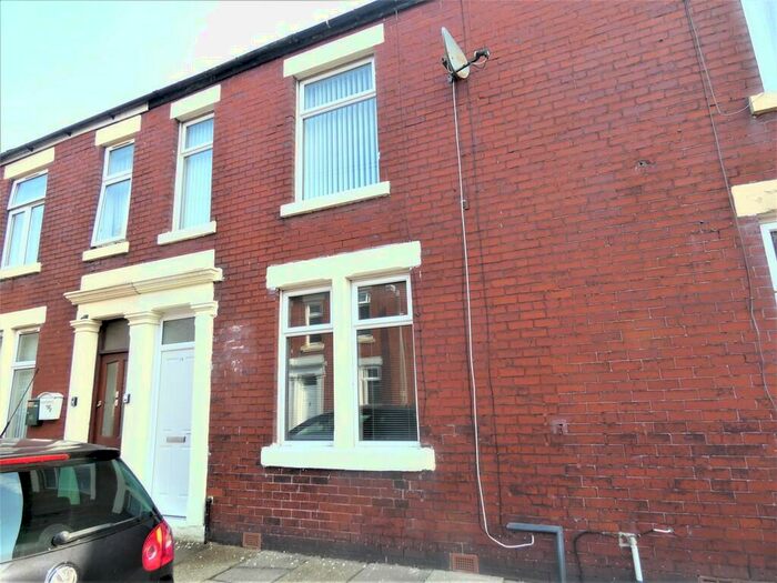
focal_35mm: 20
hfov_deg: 81.7
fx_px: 449
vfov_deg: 66.0
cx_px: 388
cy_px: 292
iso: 80
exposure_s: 1/250
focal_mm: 3.6
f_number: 2.8
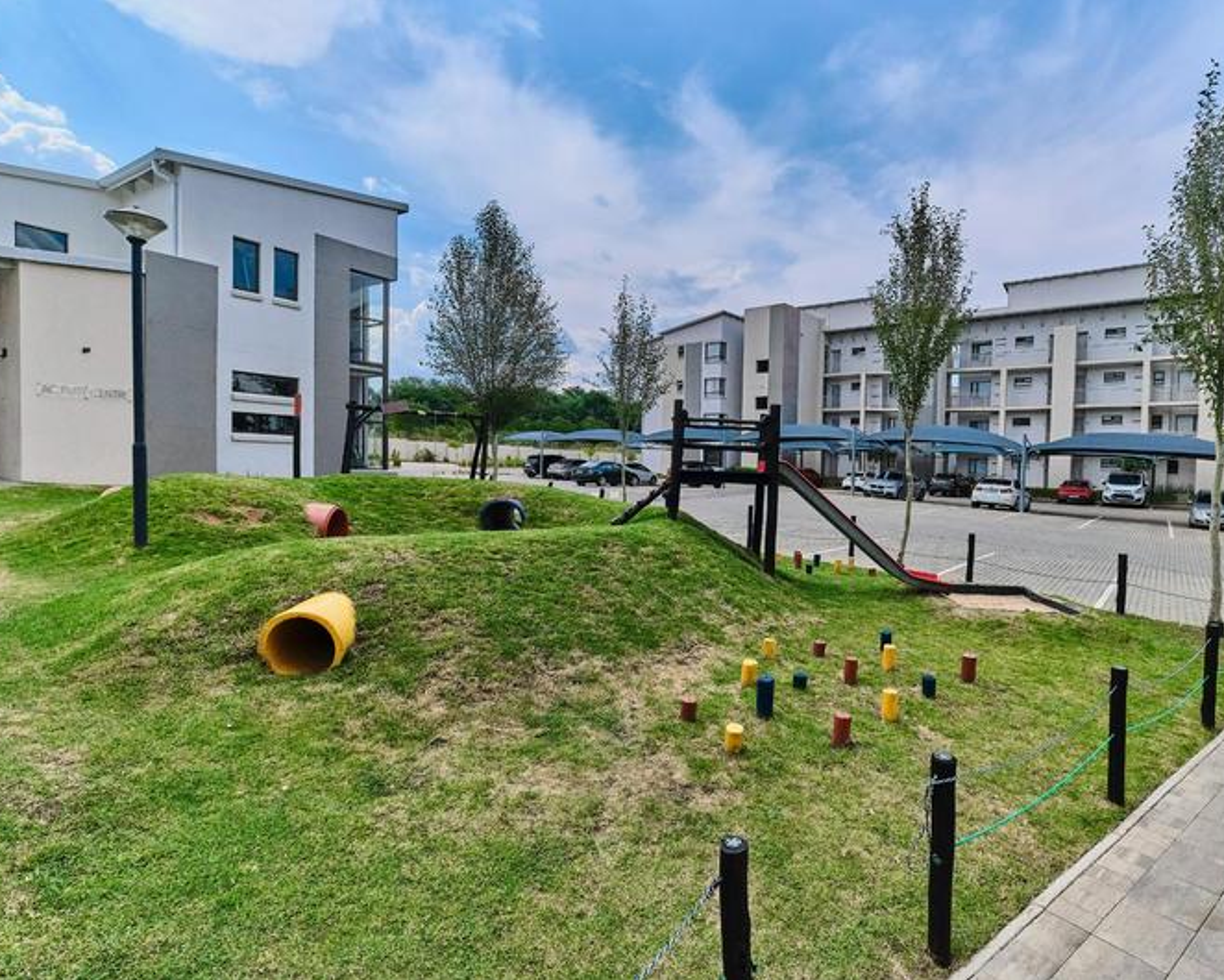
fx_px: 616
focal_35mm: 17
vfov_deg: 77.0
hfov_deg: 88.9
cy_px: 491
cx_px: 712
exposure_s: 1/2000
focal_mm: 10
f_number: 8
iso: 800
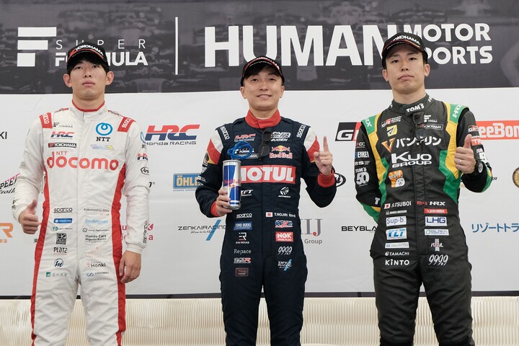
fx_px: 692
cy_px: 173
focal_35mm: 48
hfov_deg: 41.1
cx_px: 260
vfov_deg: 28.1
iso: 2500
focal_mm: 32.3
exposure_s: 1/180
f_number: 5.6
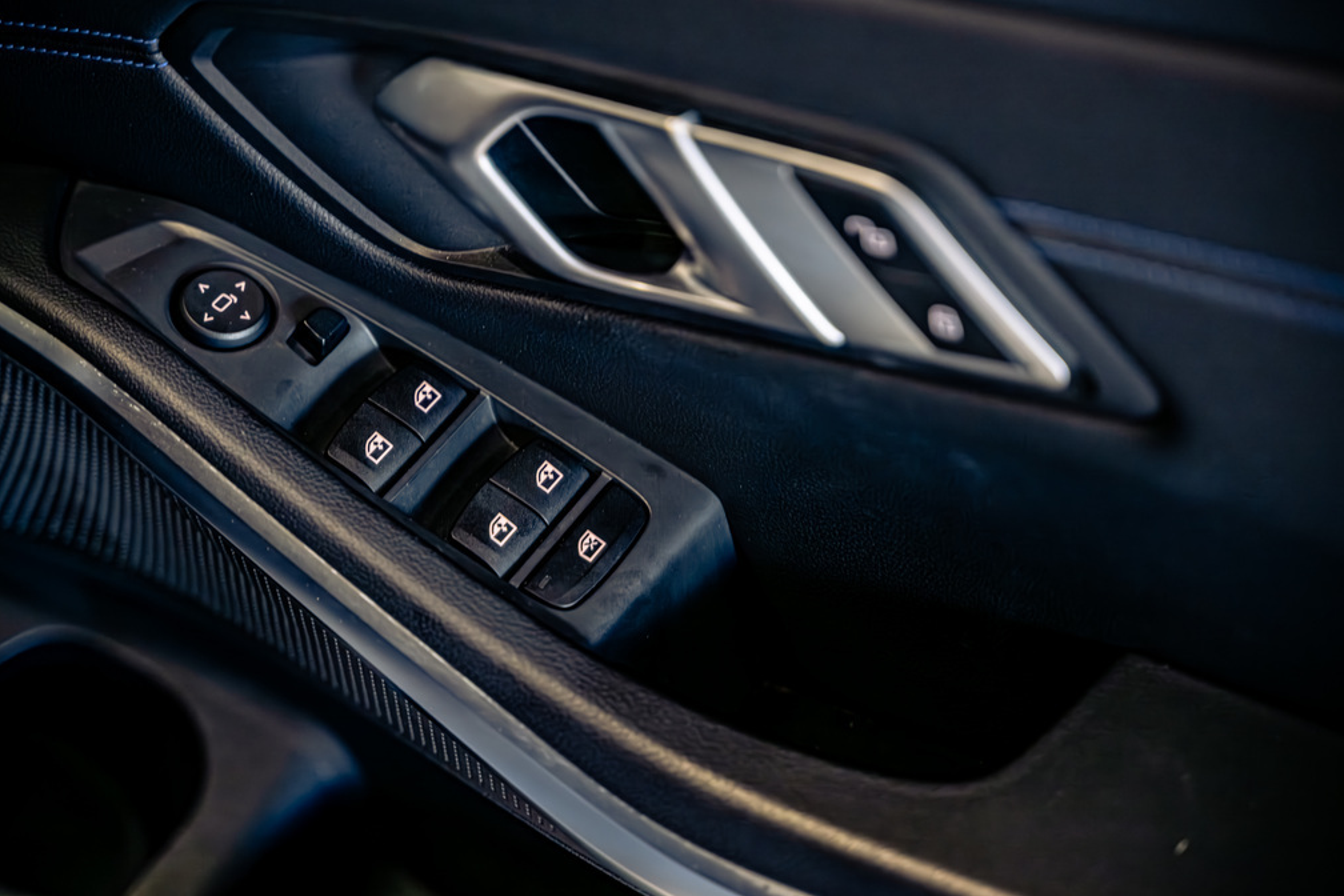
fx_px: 2576
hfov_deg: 29.2
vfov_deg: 19.7
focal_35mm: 69
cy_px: 444
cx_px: 670
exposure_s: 1/100
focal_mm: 68
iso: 320
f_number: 2.8
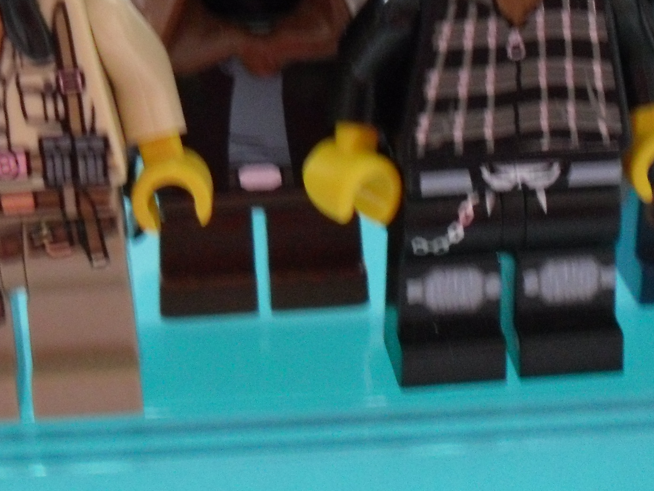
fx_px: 1909
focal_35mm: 101
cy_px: -31
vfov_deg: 14.4
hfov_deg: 19.4
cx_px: 293
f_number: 3
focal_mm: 6.3
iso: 400
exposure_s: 1/10
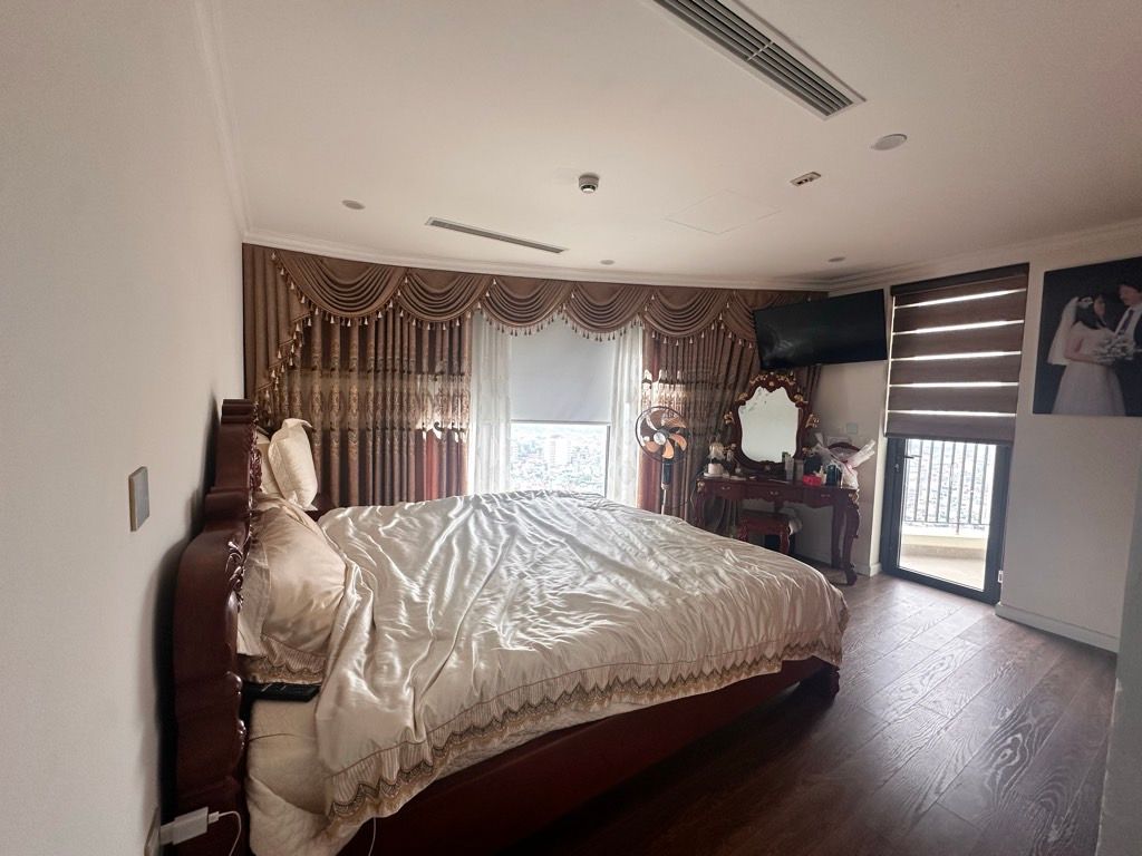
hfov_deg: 102.1
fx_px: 462
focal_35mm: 14
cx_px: 571
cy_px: 428
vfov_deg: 85.7
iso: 125
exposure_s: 1/99
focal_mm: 2.22
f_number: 2.2
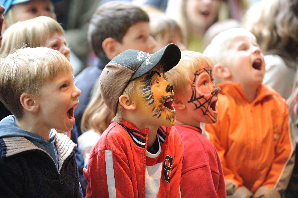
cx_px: 149
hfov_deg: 12.8
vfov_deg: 8.6
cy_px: 99
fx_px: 1324
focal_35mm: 160
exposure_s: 1/100
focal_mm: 160
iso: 800
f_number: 3.2
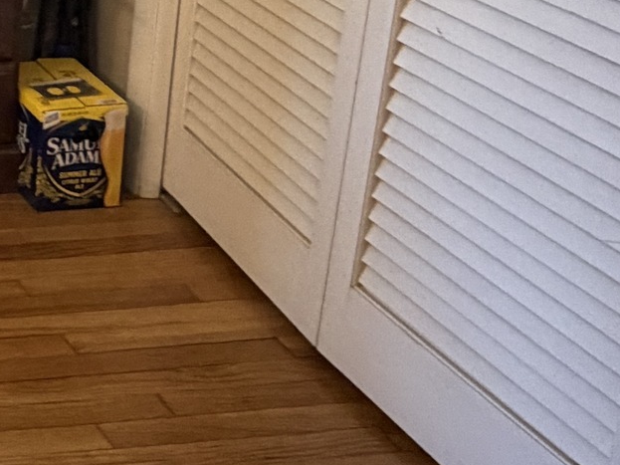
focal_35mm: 69
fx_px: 1236
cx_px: -406
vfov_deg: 19.8
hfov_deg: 21.5
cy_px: -117
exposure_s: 1/60
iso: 320
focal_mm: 2.22
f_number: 2.2
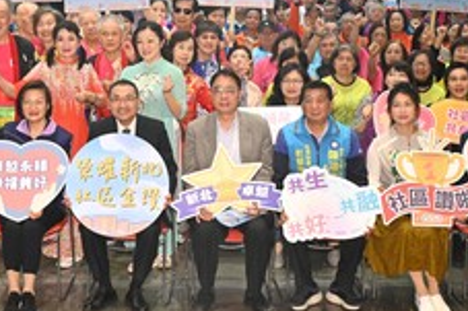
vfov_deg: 16.4
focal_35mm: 83
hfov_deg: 24.3
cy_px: 100
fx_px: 1078
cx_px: 126
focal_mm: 47
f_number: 5.6
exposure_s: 1/100
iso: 2800
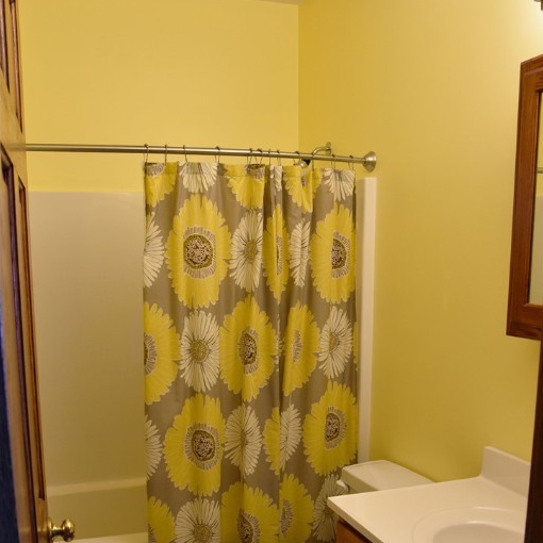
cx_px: 272
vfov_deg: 49.5
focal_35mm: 33
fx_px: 579
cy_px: 355
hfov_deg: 50.2
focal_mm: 17
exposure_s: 1/60
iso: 1000
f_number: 4
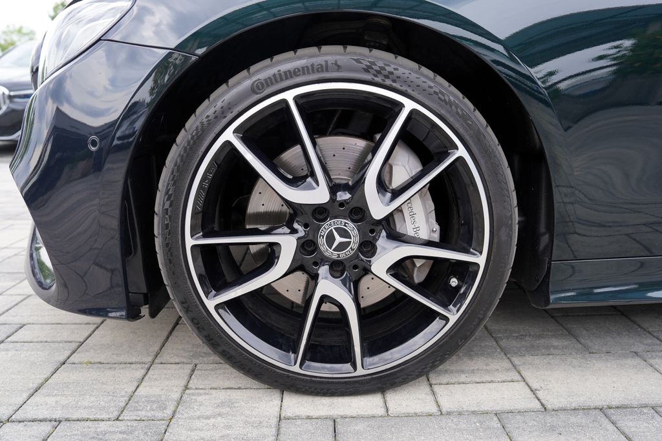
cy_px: 220
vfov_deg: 51.3
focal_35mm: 25
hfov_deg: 71.5
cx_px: 331
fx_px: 460
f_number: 4
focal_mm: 25
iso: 125
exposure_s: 1/160
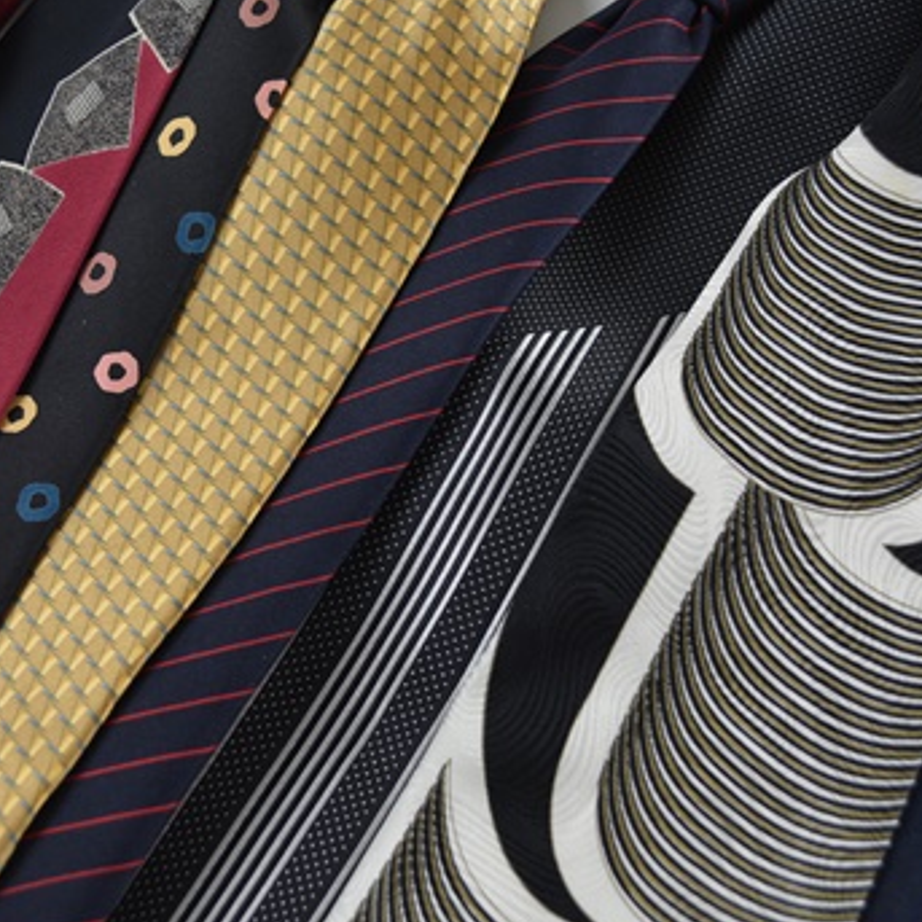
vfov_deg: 29.5
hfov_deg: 29.3
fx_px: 1748
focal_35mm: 58
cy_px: 478
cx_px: 285
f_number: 5
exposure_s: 1/100
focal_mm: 26
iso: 400
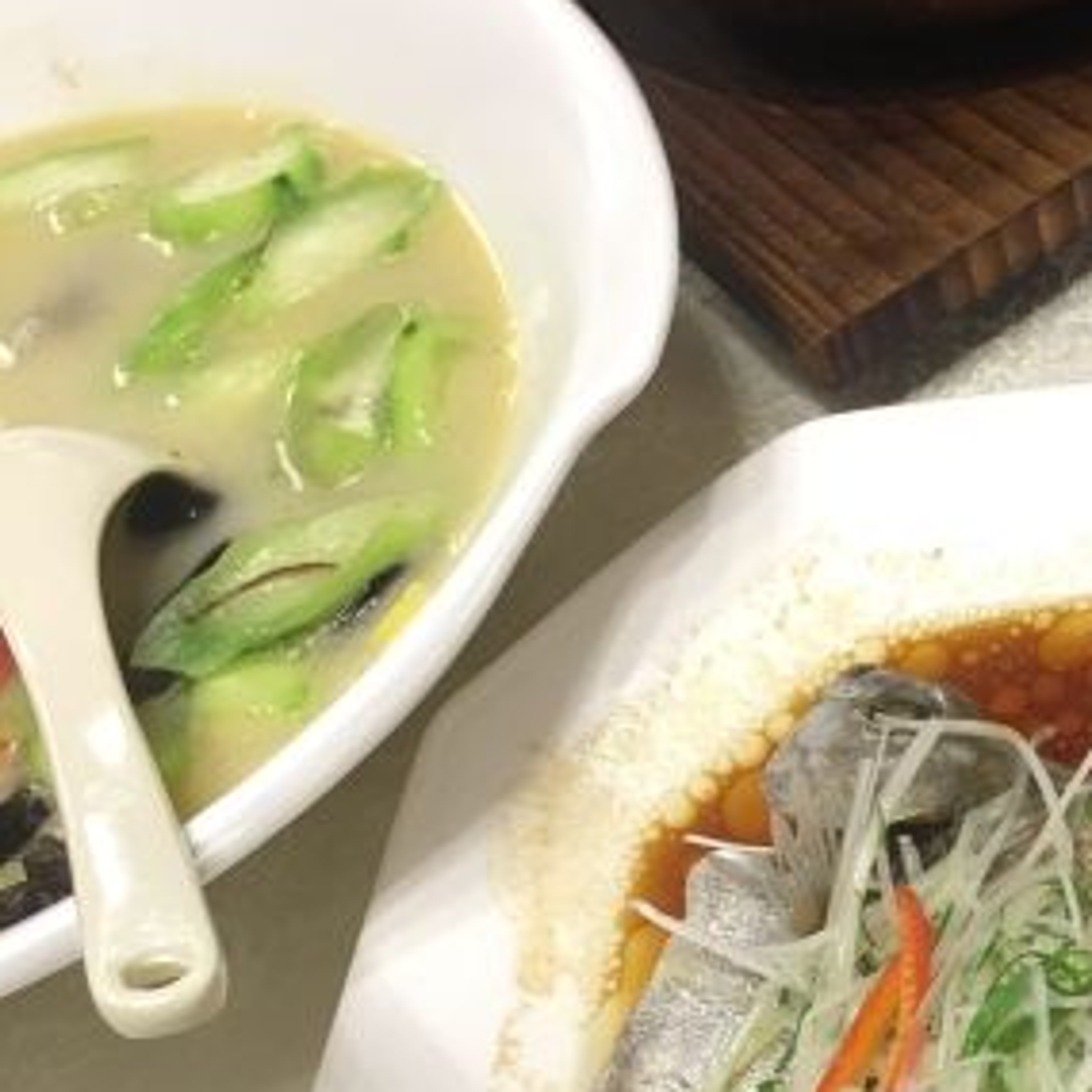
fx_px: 2248
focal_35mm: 63
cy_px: 1123
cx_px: 1002
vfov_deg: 25.8
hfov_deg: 26.3
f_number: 2.2
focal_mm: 4.15
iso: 64
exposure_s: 1/17
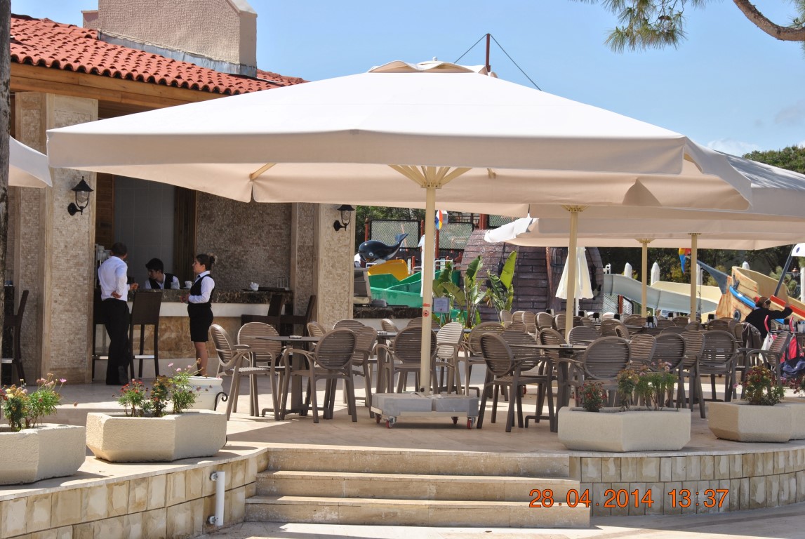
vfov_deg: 14.7
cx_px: 402
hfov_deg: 21.9
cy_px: 270
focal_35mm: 93
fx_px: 2082
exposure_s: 1/200
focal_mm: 62
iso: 100
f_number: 10
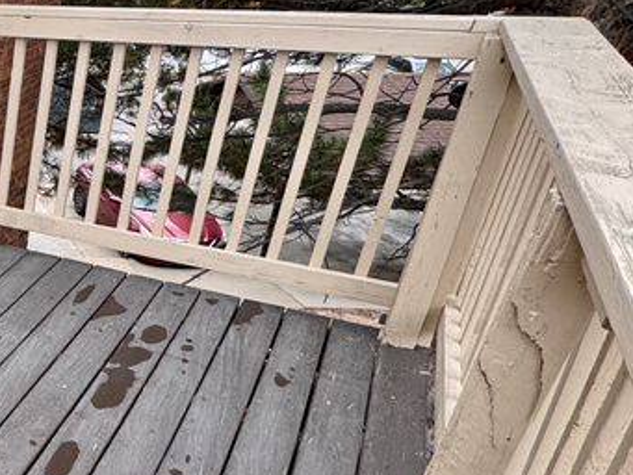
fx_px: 768
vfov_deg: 34.3
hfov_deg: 29.7
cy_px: 260
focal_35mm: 42
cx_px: -286
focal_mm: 2.22
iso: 40
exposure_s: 1/312
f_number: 2.2
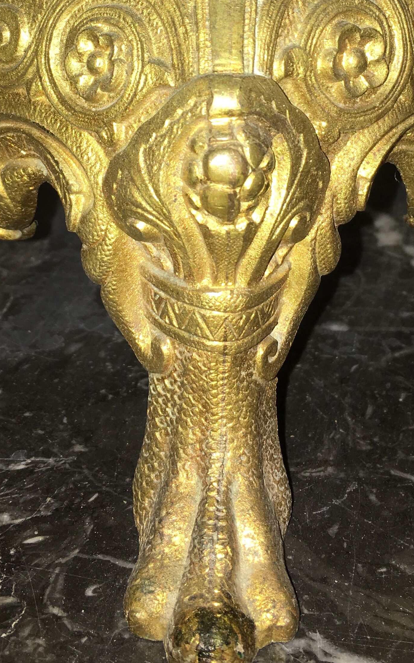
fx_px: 1011
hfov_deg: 23.1
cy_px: 85
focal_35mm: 56
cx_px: 234
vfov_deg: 34.5
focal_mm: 4.15
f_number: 2.2
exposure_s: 1/47
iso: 25
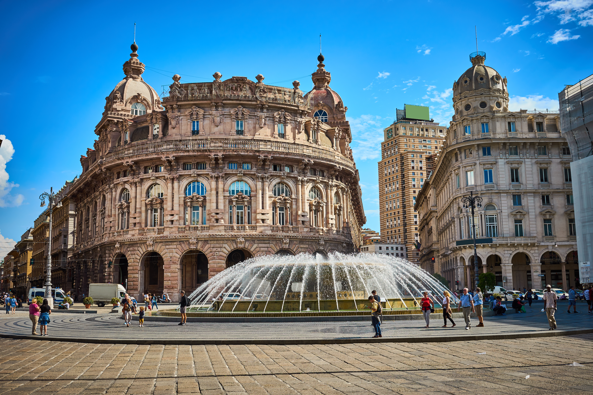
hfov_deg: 54.4
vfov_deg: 37.9
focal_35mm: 35
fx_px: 576
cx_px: 296
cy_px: 198
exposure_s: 1/320
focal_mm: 35
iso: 100
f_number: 8
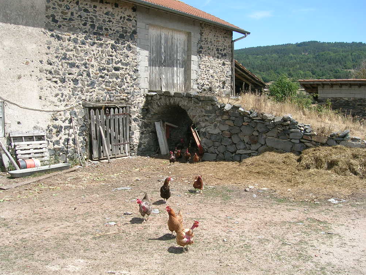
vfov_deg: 39.7
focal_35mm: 36
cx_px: 187
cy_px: 138
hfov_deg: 51.4
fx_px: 381
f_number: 4.8
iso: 50
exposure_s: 1/291
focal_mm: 5.4
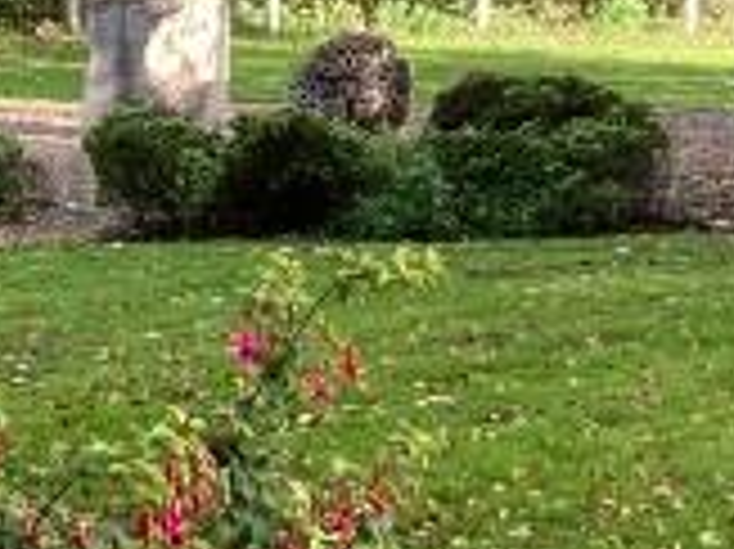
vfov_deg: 8.4
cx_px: -901
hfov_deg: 10.1
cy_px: 45
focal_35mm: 176
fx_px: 3729
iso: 20
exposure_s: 1/170
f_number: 1.8
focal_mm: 3.99
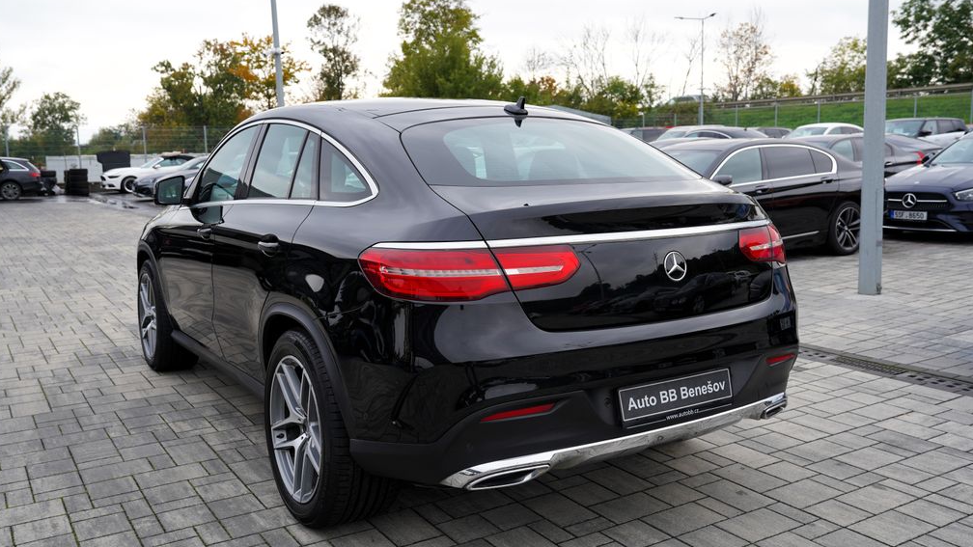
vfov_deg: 35.6
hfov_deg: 59.5
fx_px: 851
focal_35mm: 33
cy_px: 274
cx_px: 481
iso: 100
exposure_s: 1/125
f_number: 5
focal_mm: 31
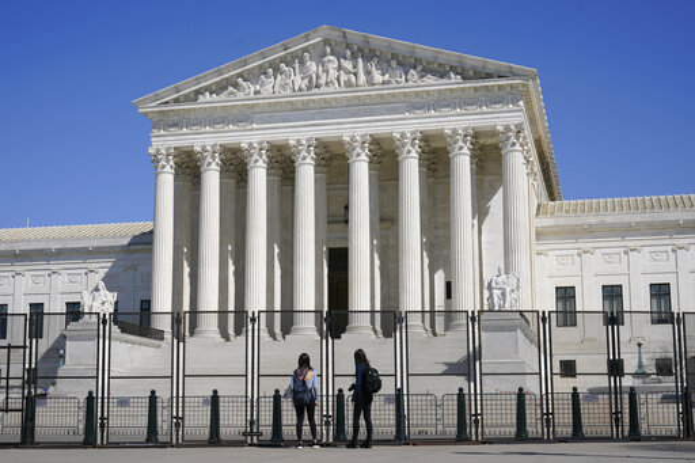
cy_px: 232
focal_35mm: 54
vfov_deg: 25.0
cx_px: 348
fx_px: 1042
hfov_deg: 36.9
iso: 160
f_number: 8
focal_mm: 54
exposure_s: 1/800
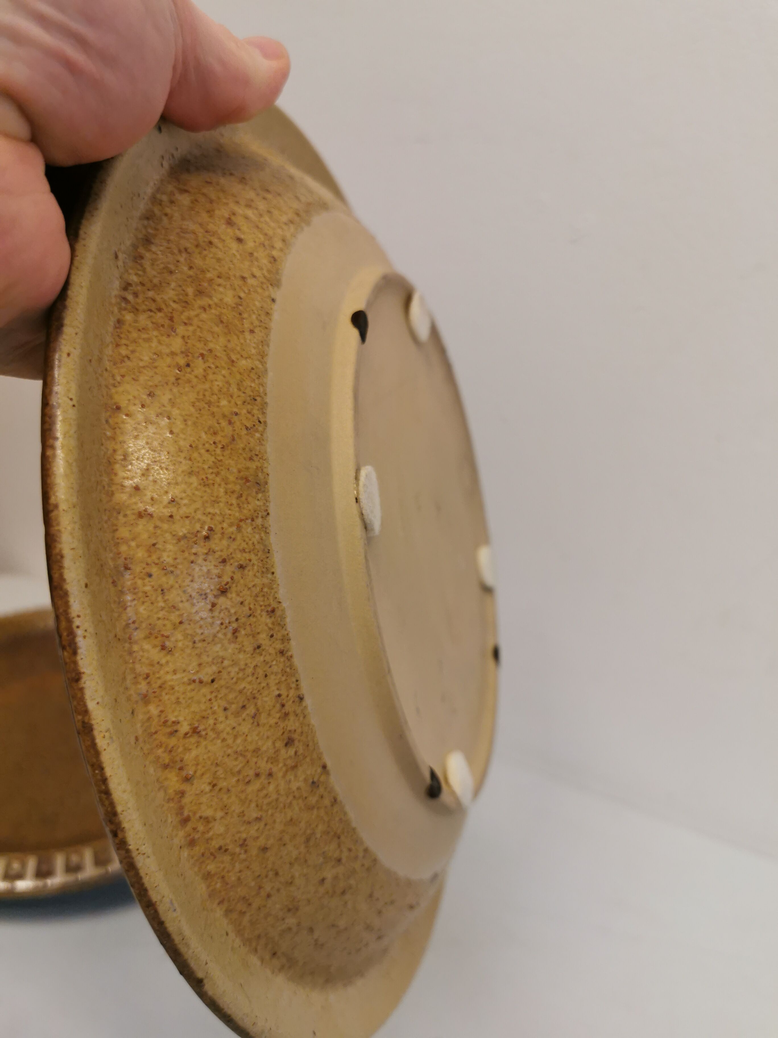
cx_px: 389
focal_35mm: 27
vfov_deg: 65.3
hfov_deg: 51.4
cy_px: 519
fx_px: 809
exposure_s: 1/120
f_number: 1.6
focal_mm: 5.56
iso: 100
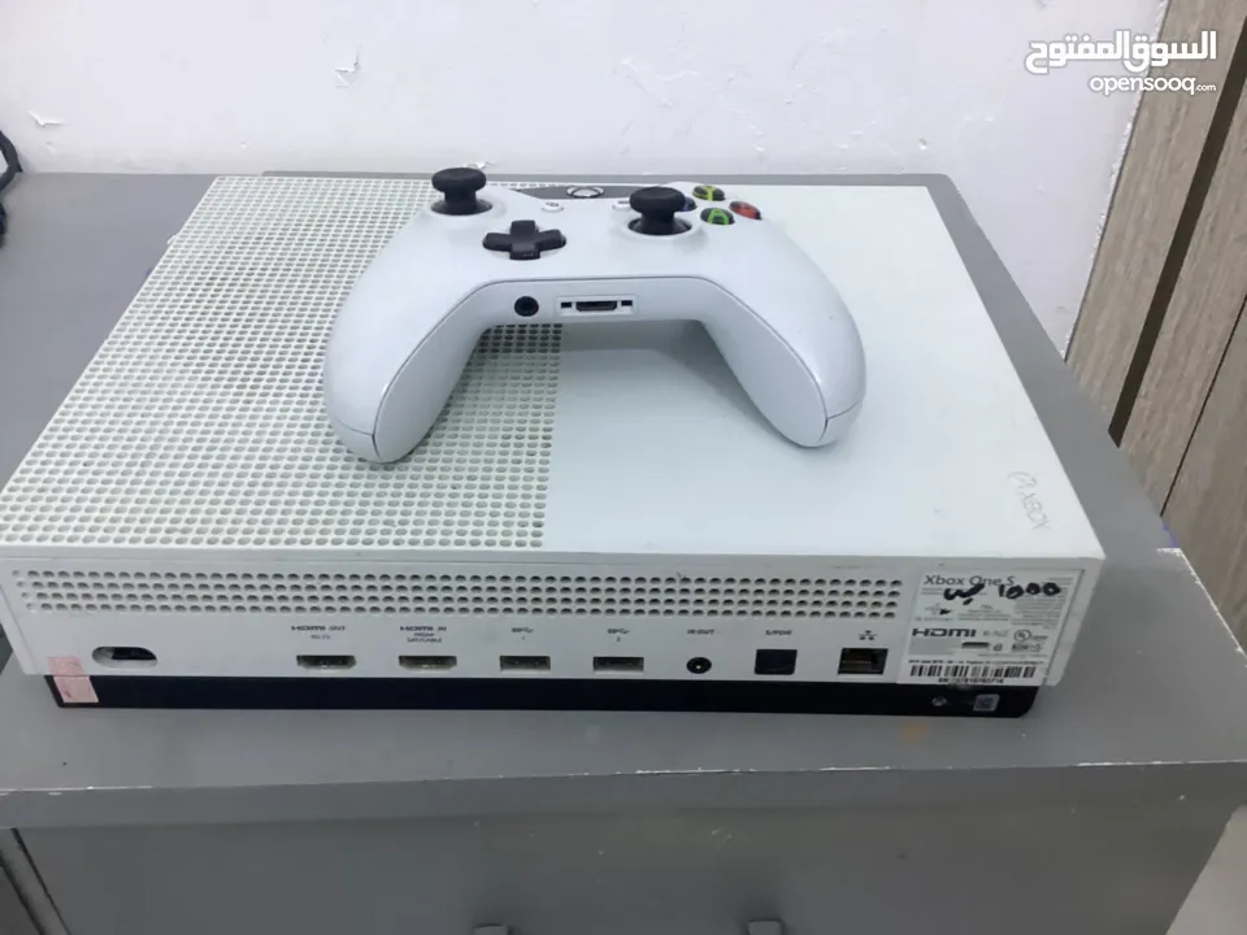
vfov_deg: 45.4
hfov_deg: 58.4
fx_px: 1117
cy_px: 468
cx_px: 624
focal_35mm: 31
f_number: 2.4
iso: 250
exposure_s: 1/60
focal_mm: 3.3
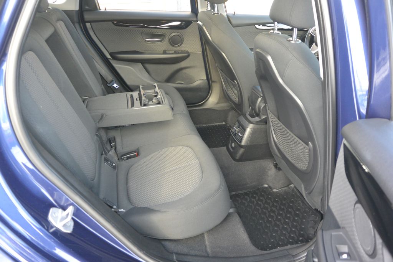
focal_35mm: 27
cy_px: 131
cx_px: 196
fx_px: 295
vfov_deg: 47.9
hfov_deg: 67.4
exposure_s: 1/60
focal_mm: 10
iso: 400
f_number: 3.5
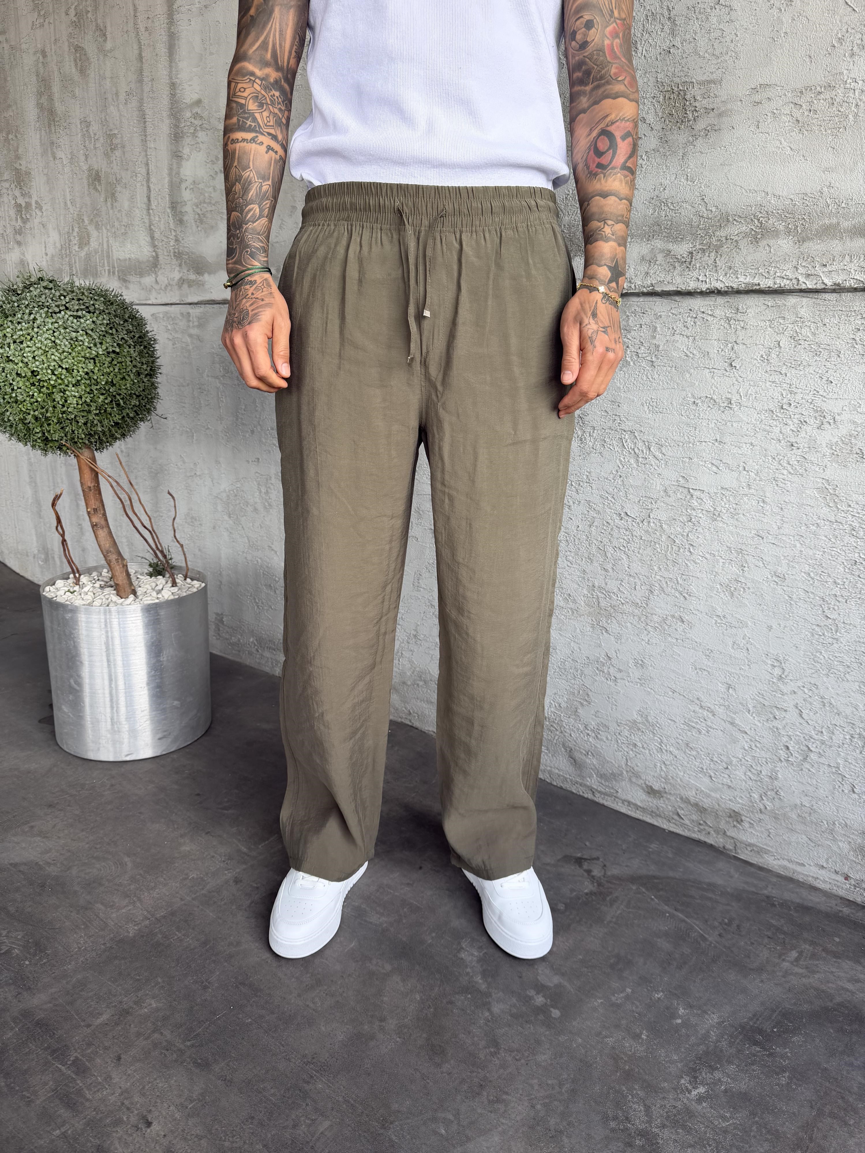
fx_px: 800
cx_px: 432
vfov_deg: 71.6
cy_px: 576
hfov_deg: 56.8
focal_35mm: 24
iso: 80
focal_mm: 6.76
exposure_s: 1/353
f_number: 1.78
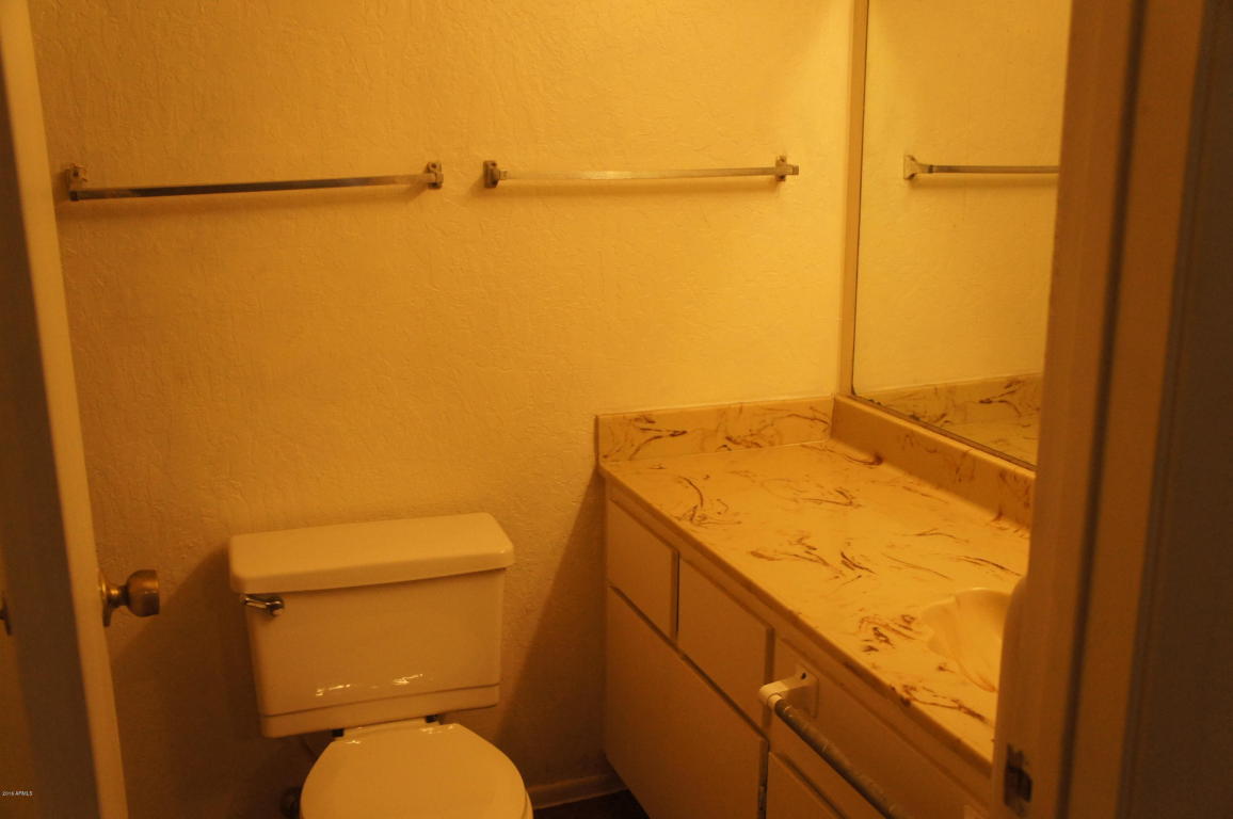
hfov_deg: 57.3
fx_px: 1129
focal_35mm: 33
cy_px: 410
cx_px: 616
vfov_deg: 39.9
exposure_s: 1/160
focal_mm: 22
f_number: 4
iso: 1600
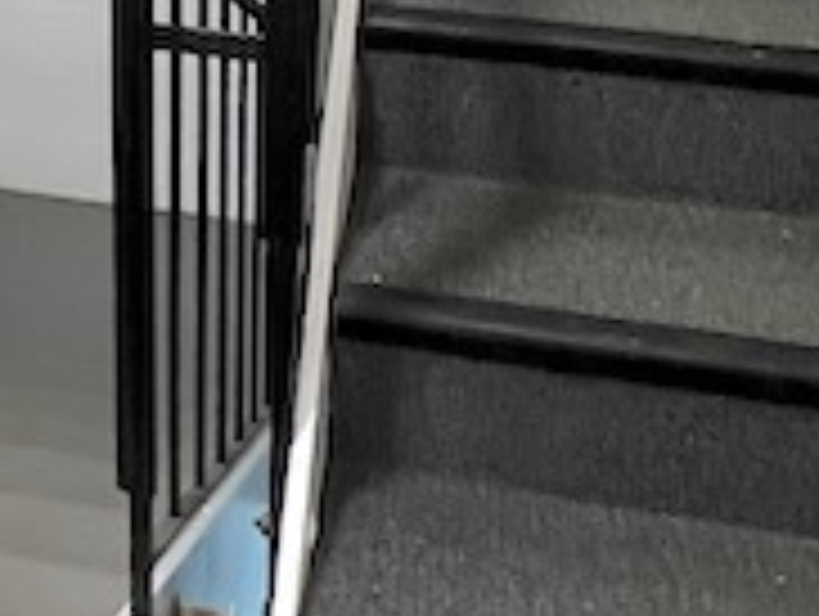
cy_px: -522
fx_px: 1350
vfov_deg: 19.0
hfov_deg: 33.3
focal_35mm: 57
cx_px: 252
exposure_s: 1/60
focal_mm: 1.57
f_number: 1.8
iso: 500
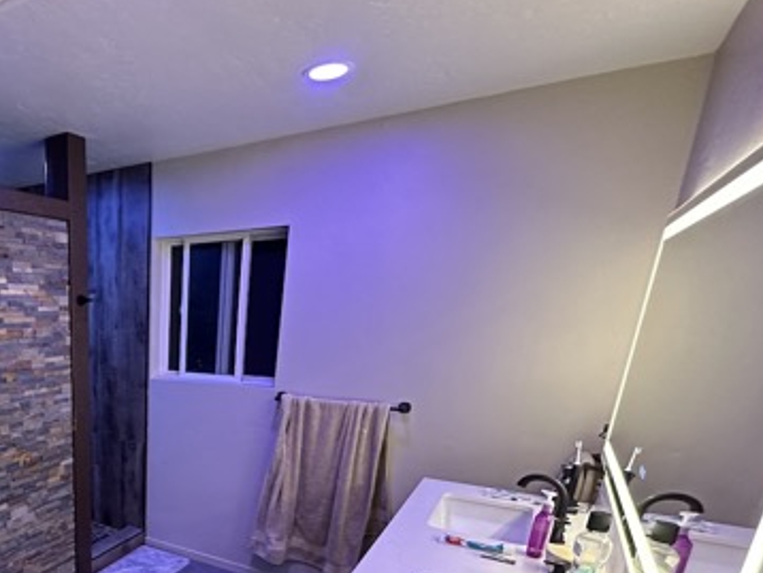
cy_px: 481
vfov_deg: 50.6
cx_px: 100
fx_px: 551
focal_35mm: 25
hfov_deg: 60.5
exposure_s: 1/58
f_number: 2.2
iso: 800
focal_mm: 2.22
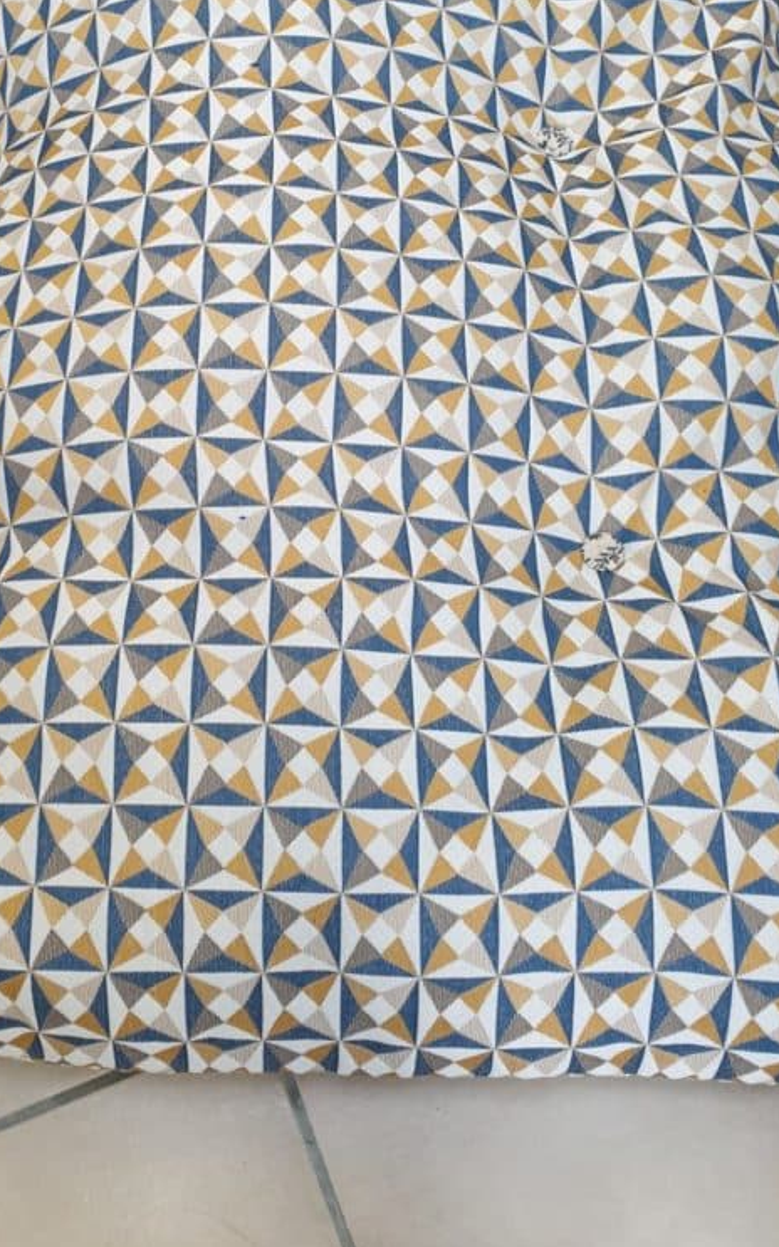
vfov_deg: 50.4
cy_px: 396
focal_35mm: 38
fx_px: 1292
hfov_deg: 33.2
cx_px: 248
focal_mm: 4.3
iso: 100
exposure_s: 1/50
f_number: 2.4
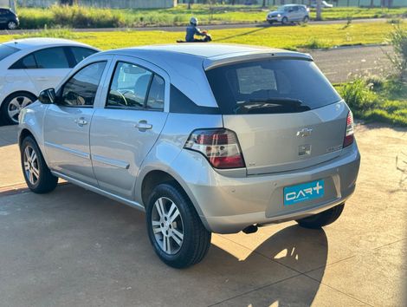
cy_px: 154
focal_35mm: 48
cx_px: 204
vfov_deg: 30.3
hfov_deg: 39.6
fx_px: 565
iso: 64
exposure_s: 1/888
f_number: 1.78
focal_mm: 6.76
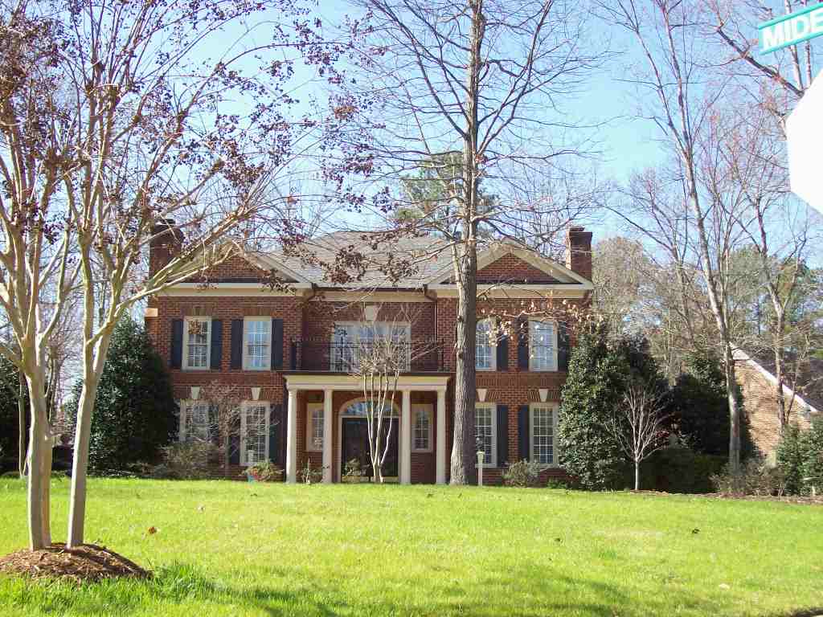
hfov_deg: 42.1
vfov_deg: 32.2
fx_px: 1070
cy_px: 308
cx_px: 412
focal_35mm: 45
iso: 80
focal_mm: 7.6
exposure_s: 1/478
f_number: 3
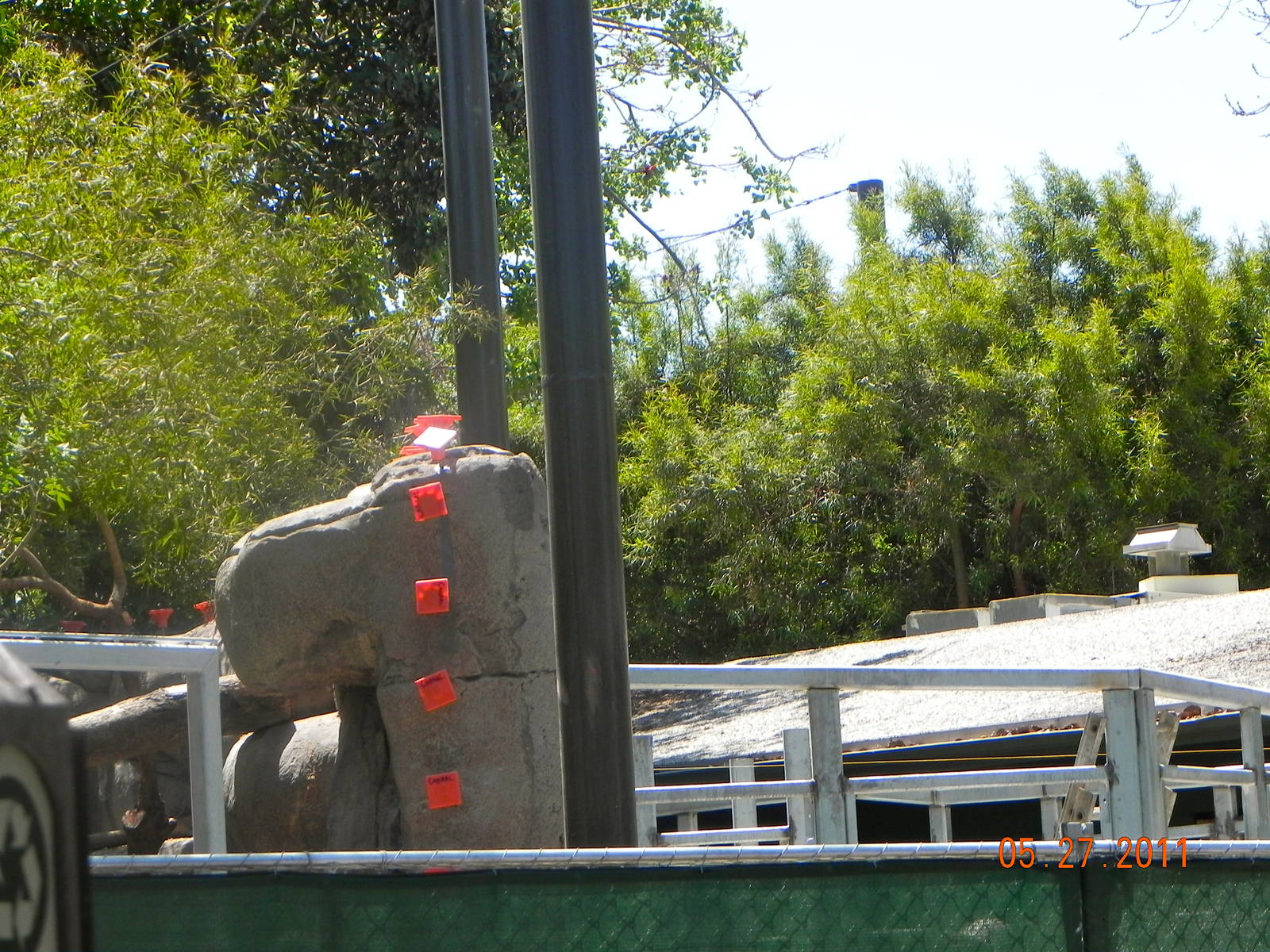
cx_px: 635
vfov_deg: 10.3
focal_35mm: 144
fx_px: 5283
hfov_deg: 13.7
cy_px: 476
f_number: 5.6
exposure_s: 1/280
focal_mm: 25.7
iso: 160
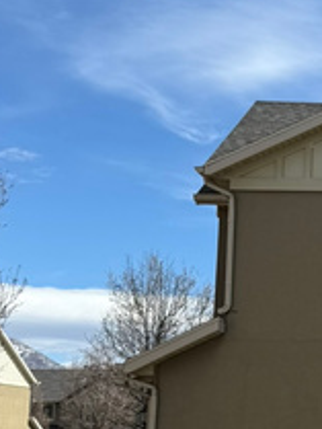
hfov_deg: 15.1
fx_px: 1090
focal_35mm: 88
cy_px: 281
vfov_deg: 22.2
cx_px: 527
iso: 80
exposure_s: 1/4167
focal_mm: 6.76
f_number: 1.78
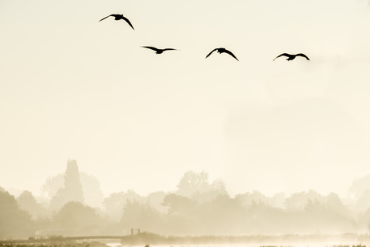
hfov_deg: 6.9
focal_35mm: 300
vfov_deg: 4.6
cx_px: 185
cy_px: 124
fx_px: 3084
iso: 125
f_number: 11
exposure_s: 1/160
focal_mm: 200
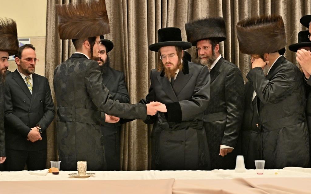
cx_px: 155
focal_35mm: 78
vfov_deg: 16.7
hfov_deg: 26.5
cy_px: 93
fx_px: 661
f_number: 4
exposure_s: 1/200
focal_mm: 51
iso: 800
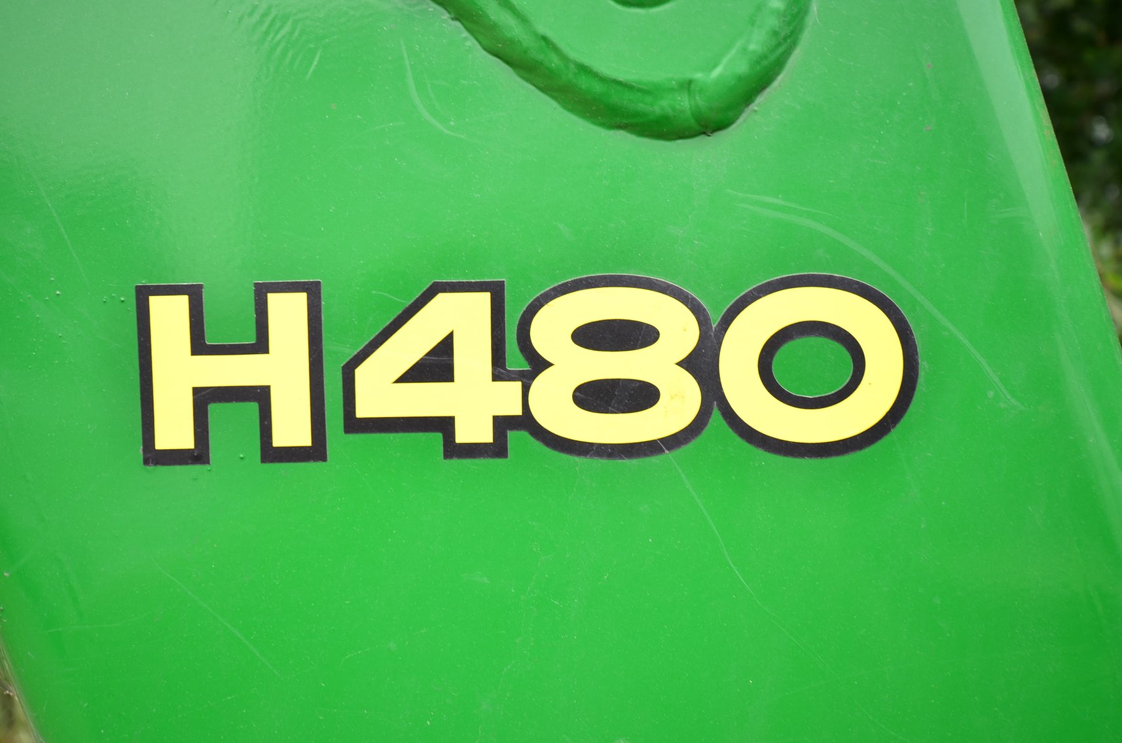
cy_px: 372
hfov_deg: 53.2
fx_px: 1120
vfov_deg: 36.7
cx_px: 561
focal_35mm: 36
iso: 100
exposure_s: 1/100
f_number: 5.6
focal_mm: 24
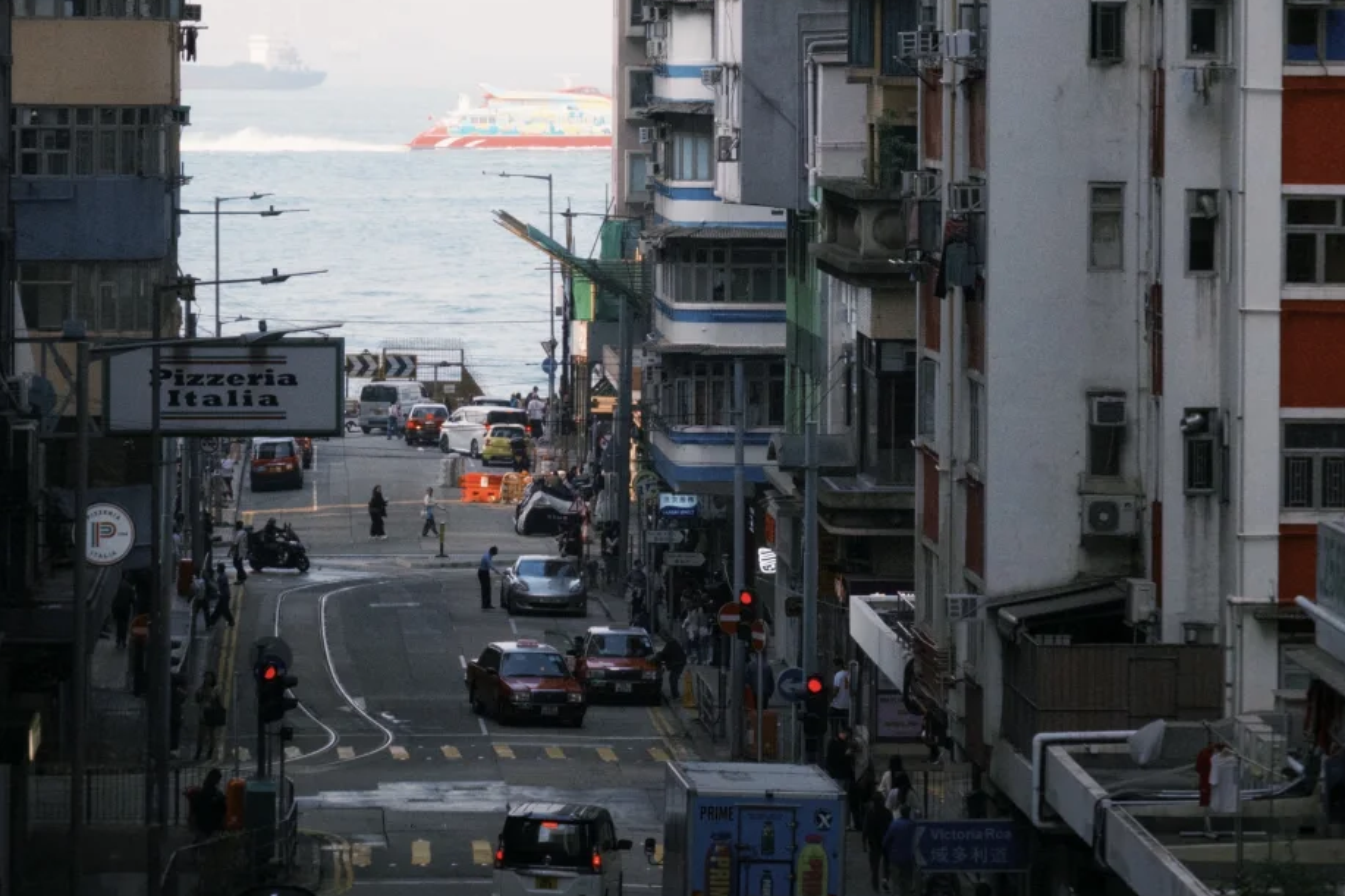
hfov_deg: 10.5
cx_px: 581
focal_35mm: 196
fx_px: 7321
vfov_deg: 7.0
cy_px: 191
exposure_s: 1/784
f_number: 2.8
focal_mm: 15.66
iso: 50
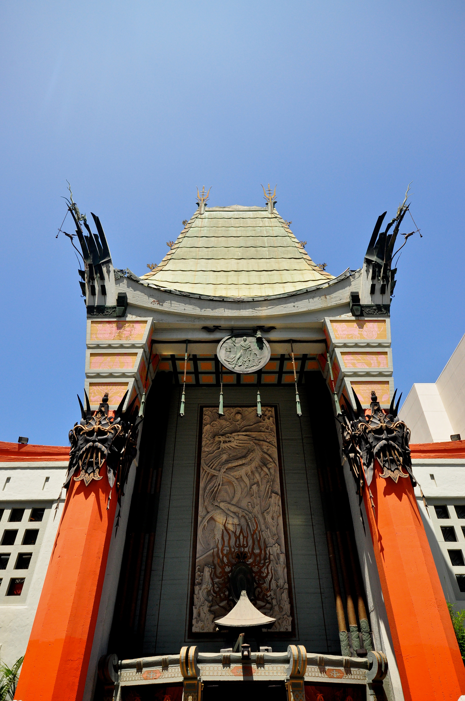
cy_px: 350
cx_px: 232
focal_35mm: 22
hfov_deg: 56.0
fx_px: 437
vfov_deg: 77.4
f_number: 11
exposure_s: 1/500
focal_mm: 15
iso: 640
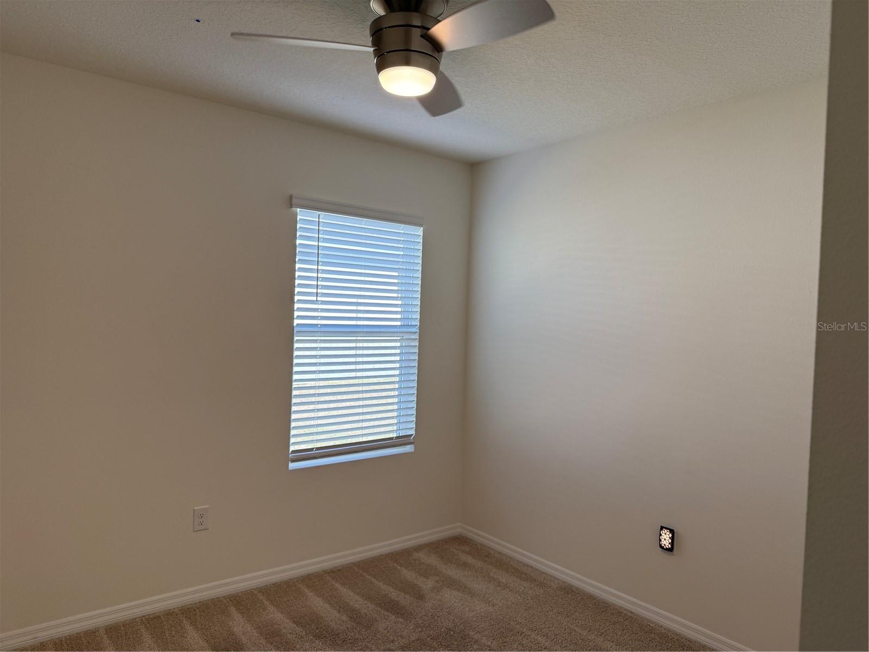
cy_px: 326
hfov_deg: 71.6
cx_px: 434
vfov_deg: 56.8
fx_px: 602
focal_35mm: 24
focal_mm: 6.76
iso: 125
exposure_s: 1/232
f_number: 1.78
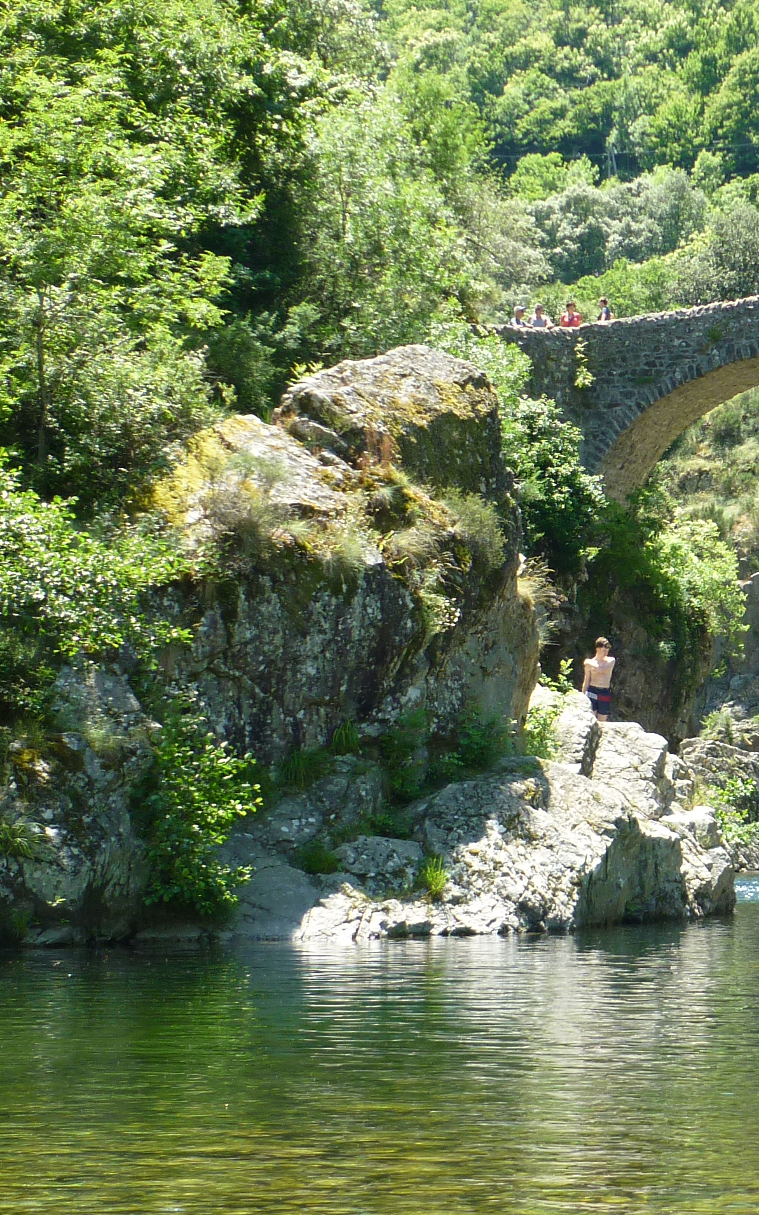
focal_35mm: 98
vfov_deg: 21.2
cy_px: 608
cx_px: 795
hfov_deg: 13.1
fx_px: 3244
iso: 80
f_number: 3.2
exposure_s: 1/250
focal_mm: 8
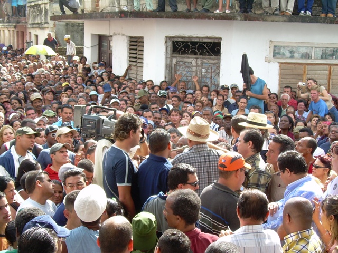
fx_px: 635
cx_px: 169
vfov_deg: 22.6
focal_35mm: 65
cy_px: 126
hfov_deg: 29.8
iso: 50
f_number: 3.6
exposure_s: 1/136
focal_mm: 11
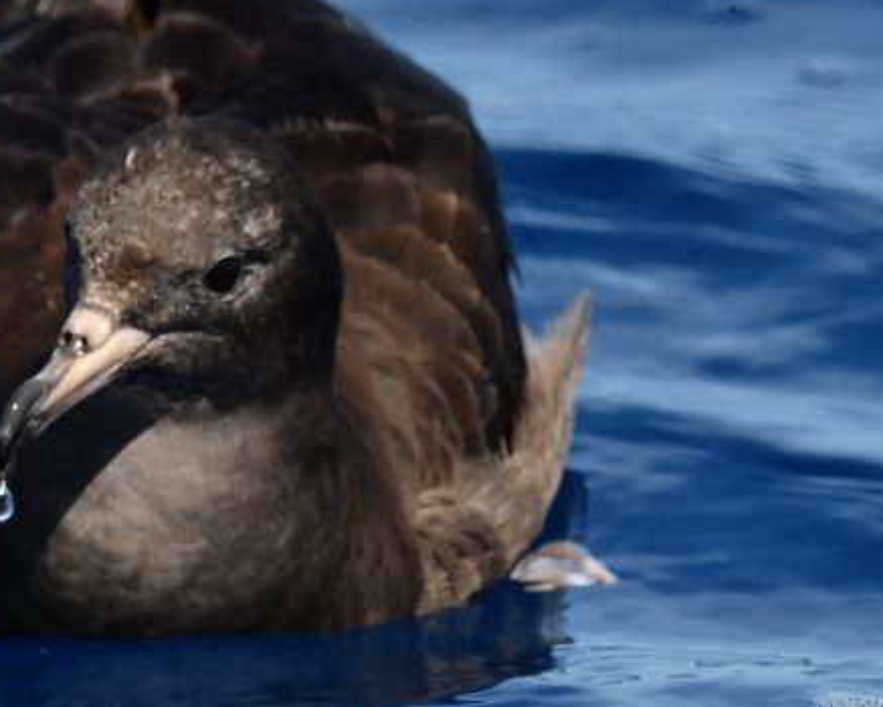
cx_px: 170
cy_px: 193
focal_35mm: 1287
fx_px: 33649
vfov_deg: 1.2
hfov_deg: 1.5
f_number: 7.1
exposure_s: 1/1600
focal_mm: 500
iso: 400
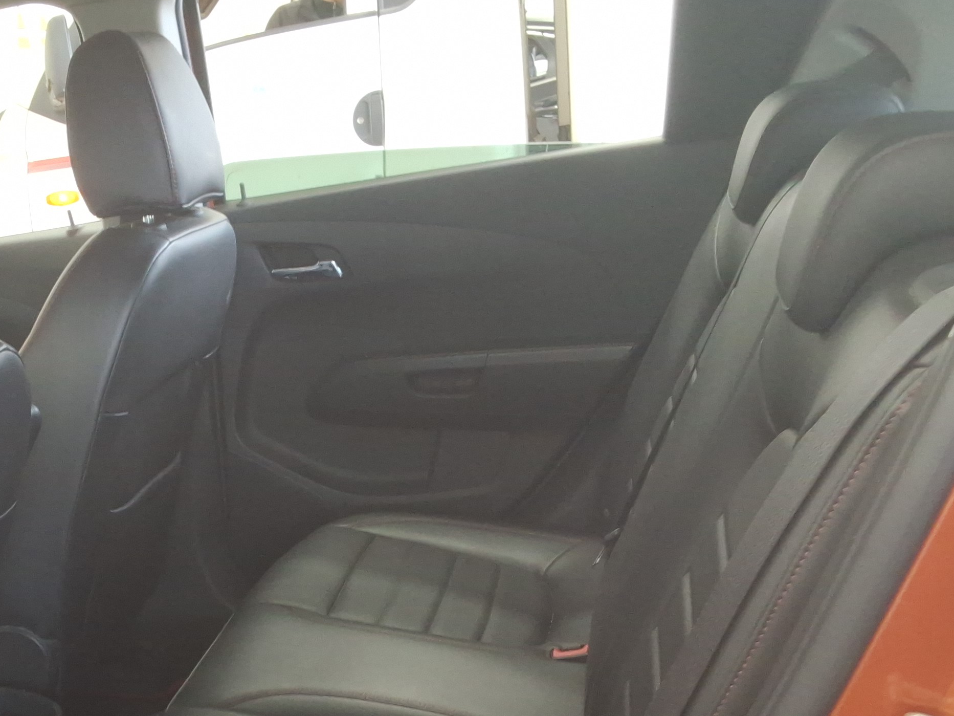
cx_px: 241
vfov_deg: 29.2
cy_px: 545
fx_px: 1351
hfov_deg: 38.0
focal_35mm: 49
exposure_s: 1/40
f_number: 1.9
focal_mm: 2.91
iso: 63
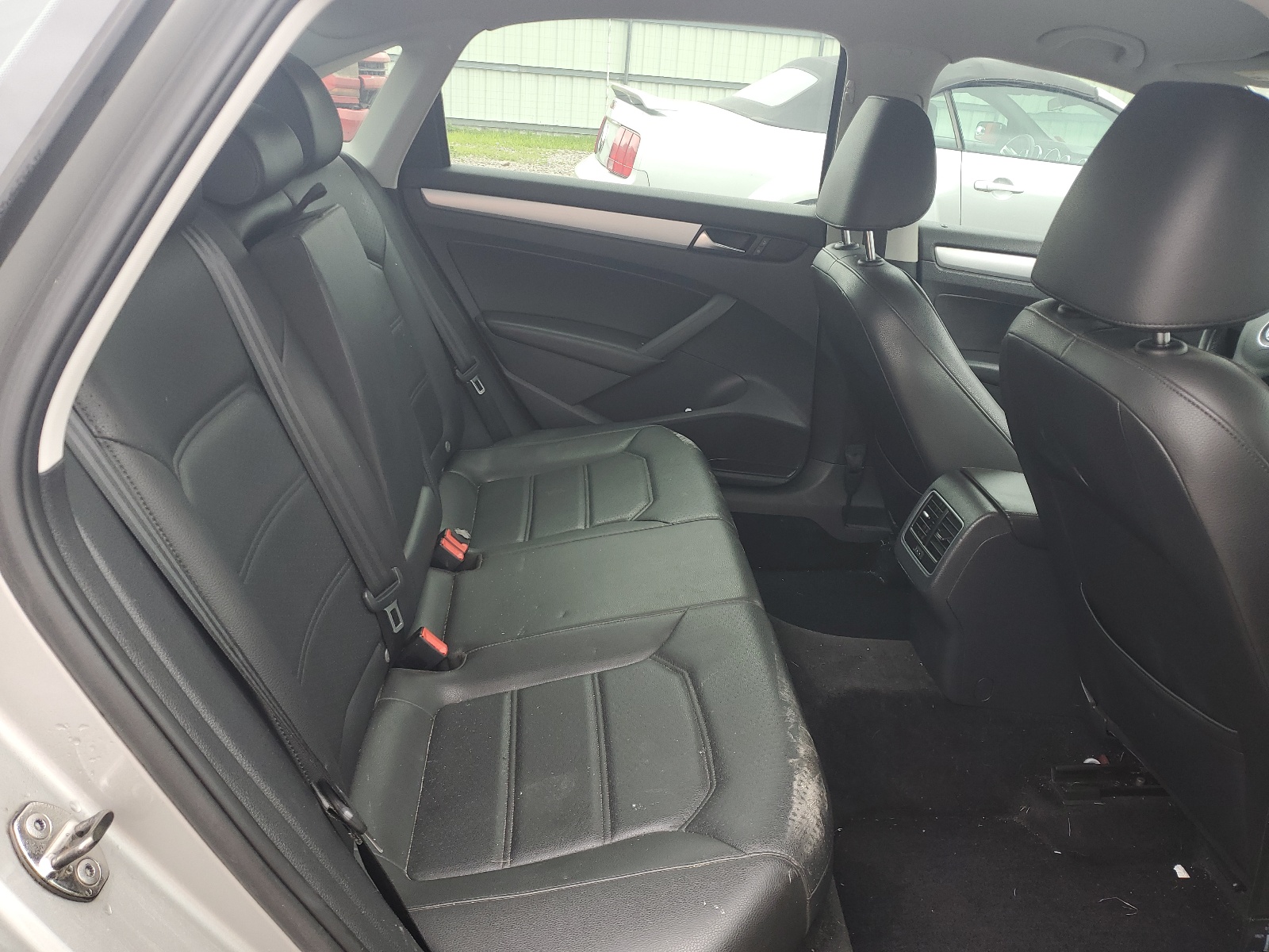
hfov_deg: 67.3
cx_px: 634
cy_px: 476
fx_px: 953
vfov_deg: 53.1
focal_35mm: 26
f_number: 1.5
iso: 50
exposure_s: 1/125
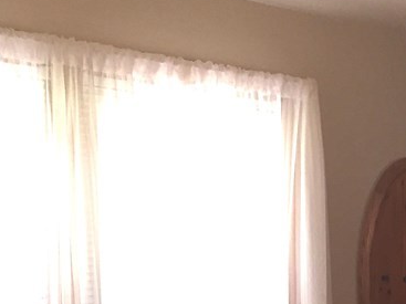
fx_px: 950
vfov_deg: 17.8
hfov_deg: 23.5
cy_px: 302
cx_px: 369
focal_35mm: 81
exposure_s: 1/30
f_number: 2.2
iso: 50
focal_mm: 4.15
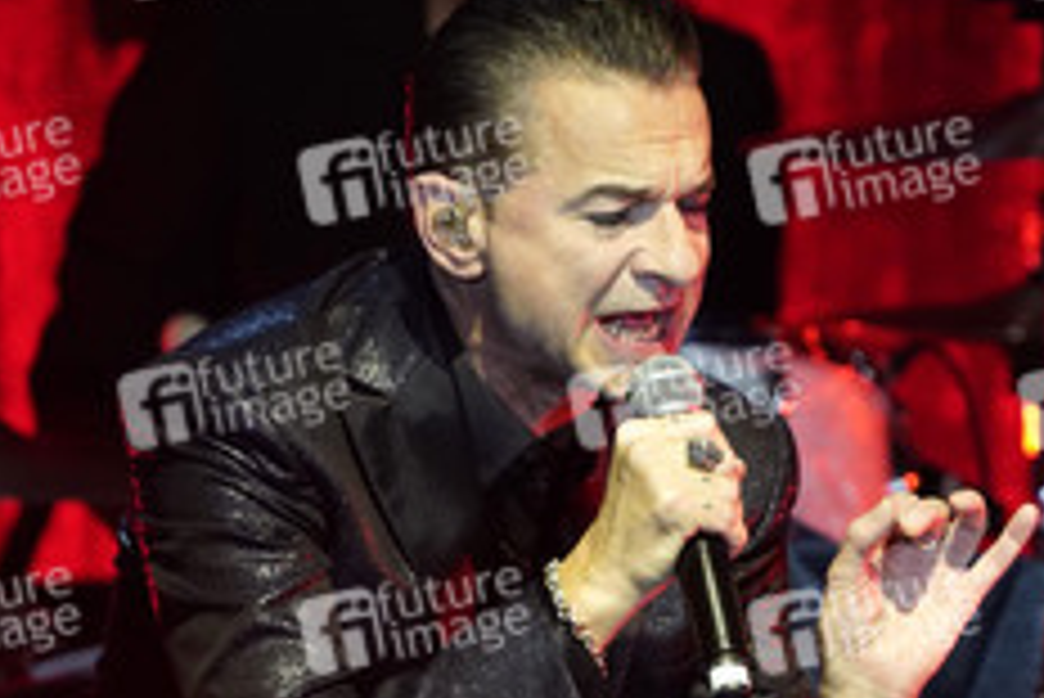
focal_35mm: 1164
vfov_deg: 1.2
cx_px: 745
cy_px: 509
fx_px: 33776
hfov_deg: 1.8
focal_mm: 600
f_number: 6.3
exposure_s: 1/320
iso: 4000
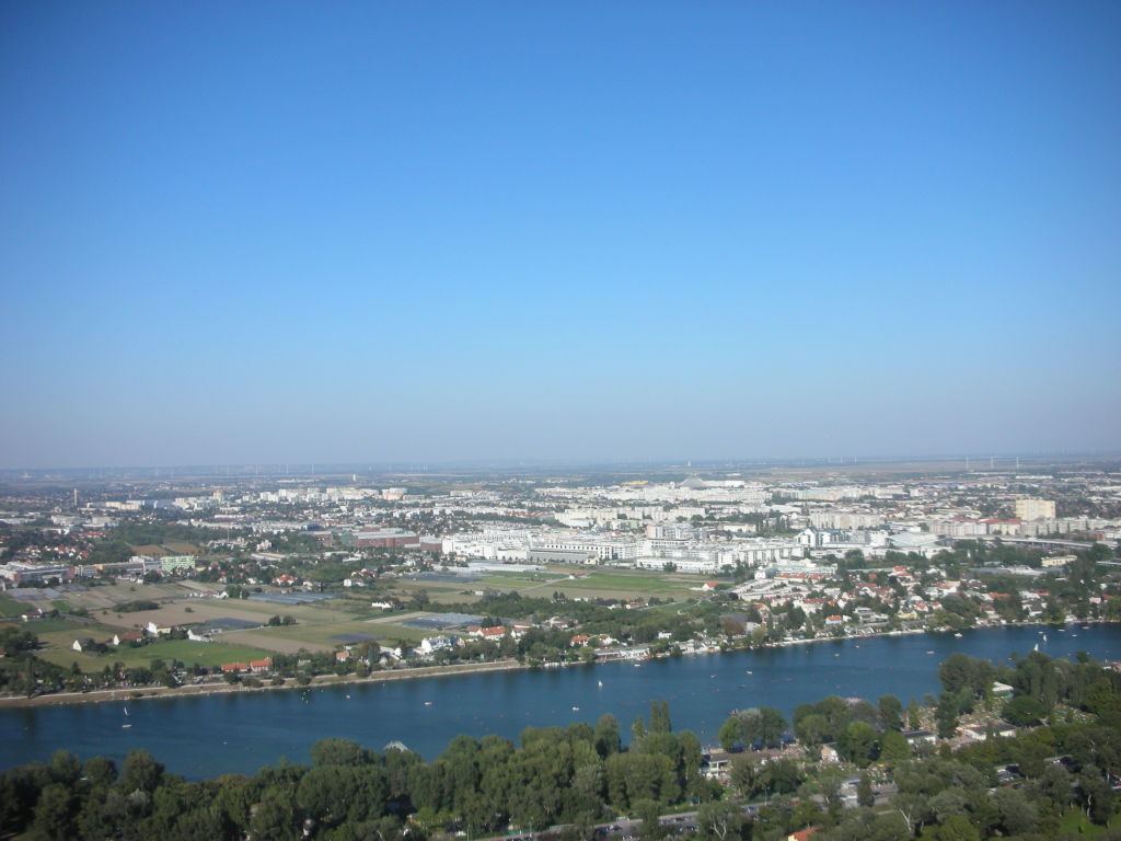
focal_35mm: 35
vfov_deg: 40.7
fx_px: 1133
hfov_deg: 52.6
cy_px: 420
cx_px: 560
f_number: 8.5
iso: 50
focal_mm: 5.8
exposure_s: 1/102
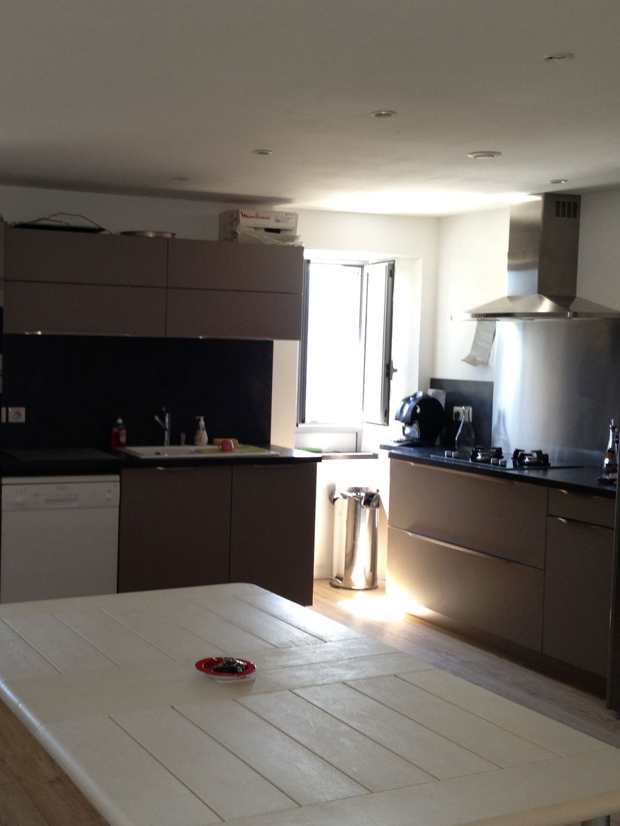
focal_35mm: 45
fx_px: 1074
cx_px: 183
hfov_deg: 31.8
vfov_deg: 42.1
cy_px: 409
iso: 64
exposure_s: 1/40
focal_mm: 4.13
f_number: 2.4
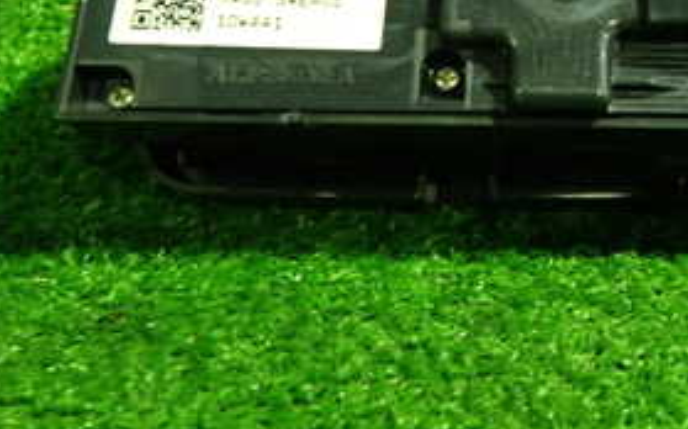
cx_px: 562
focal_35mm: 57
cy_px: -39
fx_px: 1068
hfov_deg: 34.5
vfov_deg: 21.6
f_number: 2
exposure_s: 1/30
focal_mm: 4.5
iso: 320
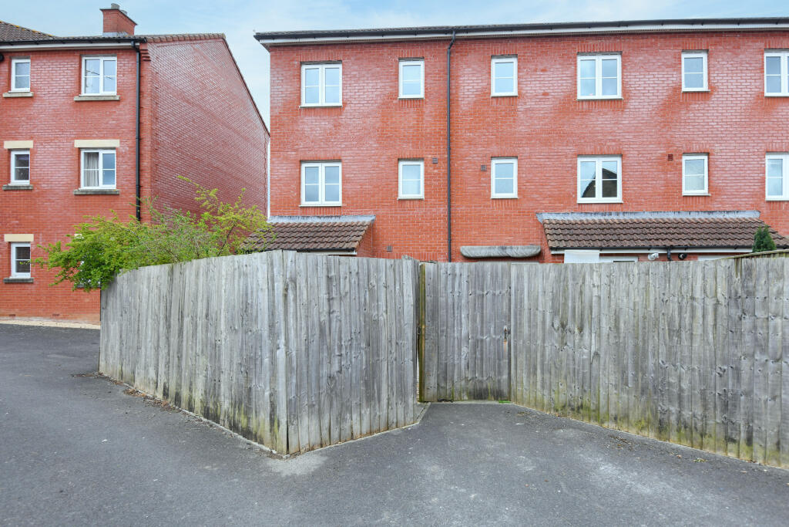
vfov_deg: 64.6
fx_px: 416
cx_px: 394
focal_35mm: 19
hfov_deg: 86.9
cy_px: 264
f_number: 6.3
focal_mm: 19
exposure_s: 1/500
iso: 500
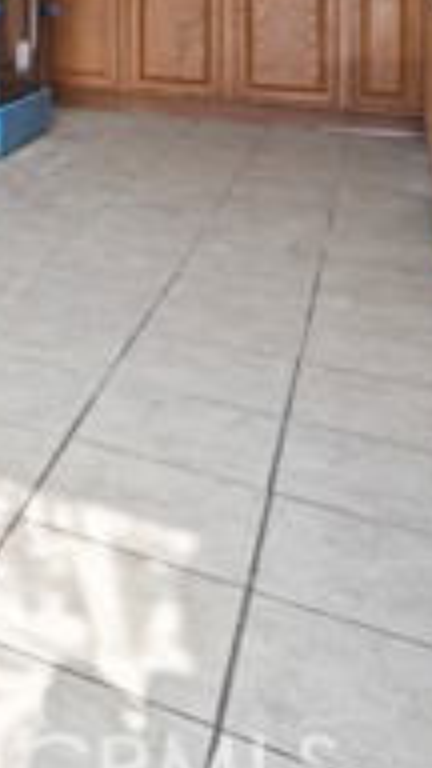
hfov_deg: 18.9
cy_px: -26
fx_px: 998
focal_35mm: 49
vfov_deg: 37.0
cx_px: -344
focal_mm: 14
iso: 1000
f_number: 9
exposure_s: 1/60
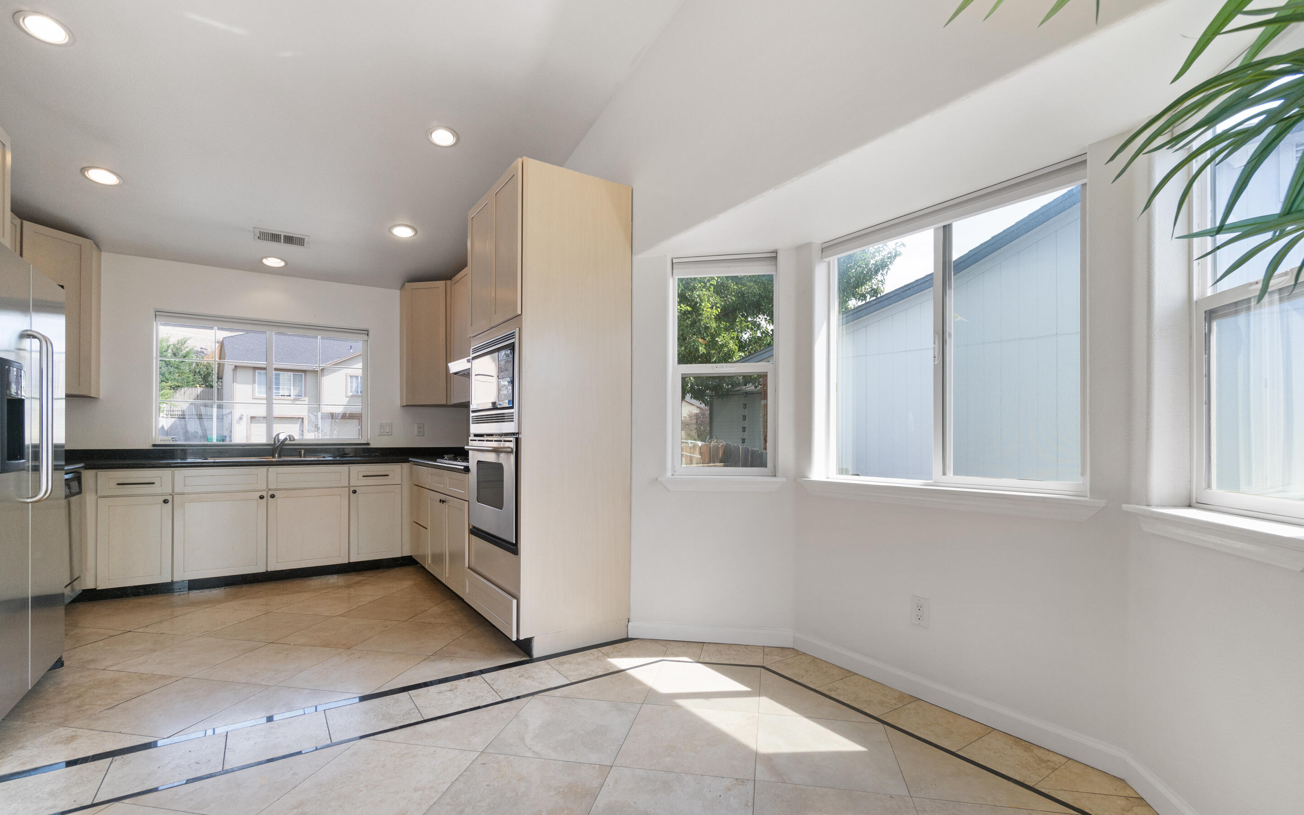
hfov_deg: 97.8
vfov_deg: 71.2
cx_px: 670
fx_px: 569
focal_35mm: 16
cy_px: 435
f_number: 8
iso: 1000
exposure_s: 1/60
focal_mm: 10
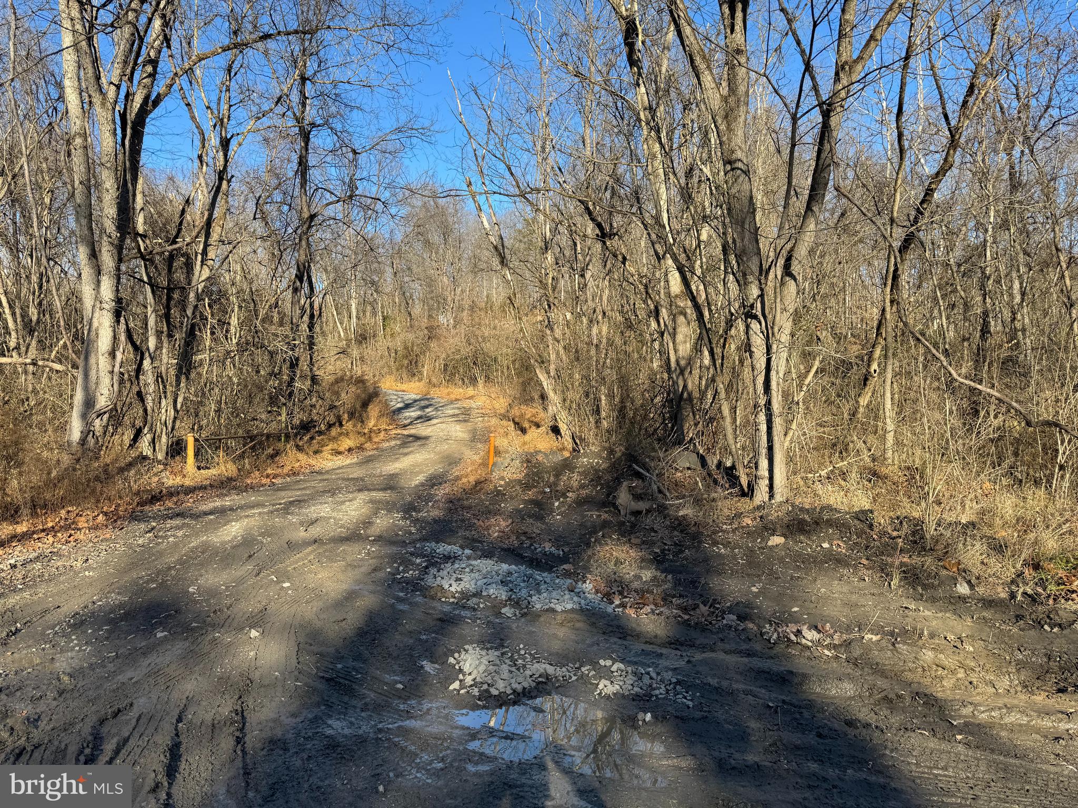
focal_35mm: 24
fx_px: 747
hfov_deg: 71.6
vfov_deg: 56.8
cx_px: 539
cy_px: 404
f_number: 1.78
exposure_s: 1/1597
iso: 80
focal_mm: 6.76
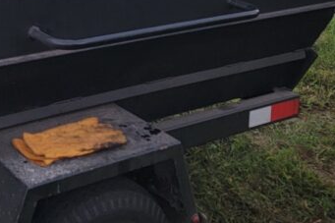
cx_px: 9
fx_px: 698
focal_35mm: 75
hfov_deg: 25.8
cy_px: -76
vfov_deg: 17.0
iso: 200
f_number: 1.8
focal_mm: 6.7
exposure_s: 1/60
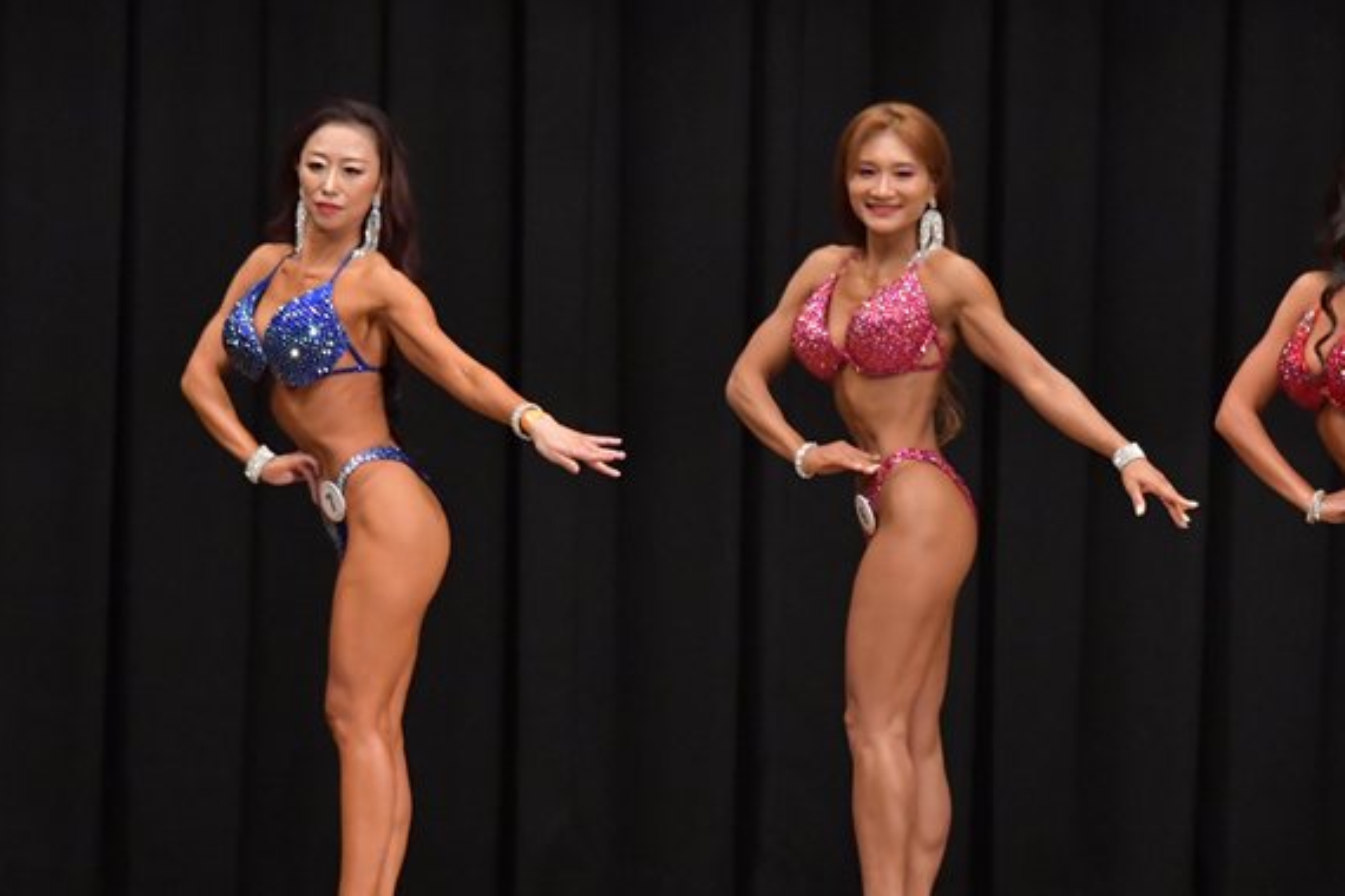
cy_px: 490
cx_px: 870
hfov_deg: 7.0
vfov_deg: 4.7
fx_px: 11021
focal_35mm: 295
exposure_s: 1/400
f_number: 5.6
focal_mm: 145
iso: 6400
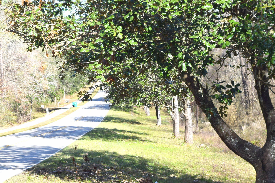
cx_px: 124
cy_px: 130
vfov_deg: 12.0
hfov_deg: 17.9
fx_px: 871
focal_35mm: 114
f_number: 10
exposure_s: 1/400
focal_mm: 42
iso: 200
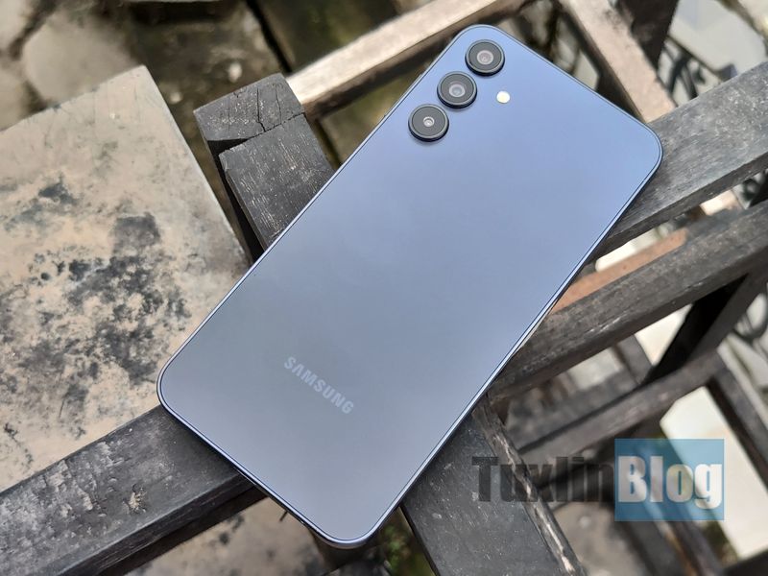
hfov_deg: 45.8
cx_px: 384
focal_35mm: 41
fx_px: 910
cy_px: 288
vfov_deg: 35.1
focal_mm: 8.16
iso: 184
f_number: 2
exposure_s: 1/100
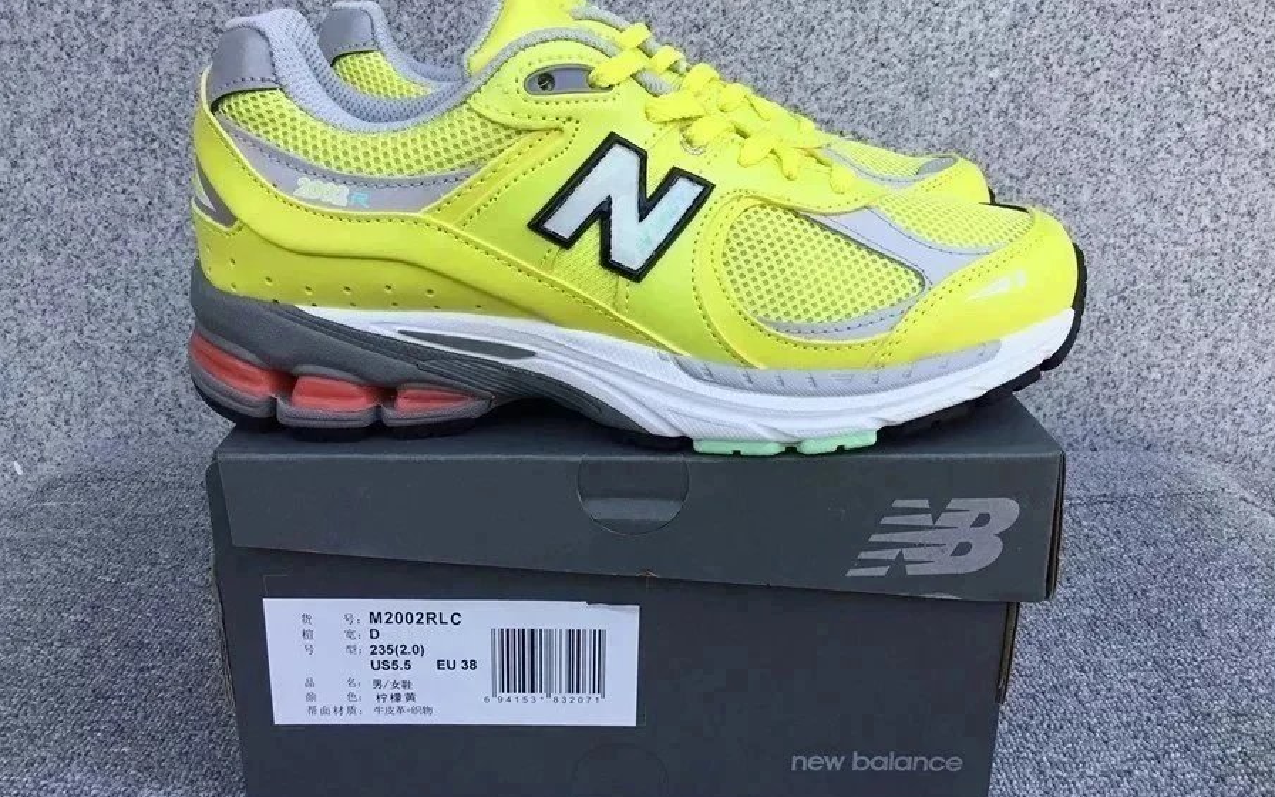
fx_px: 1147
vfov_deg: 38.3
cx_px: 638
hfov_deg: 58.1
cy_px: 398
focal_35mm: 33
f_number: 2.4
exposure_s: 1/390
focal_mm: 3.3
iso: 25
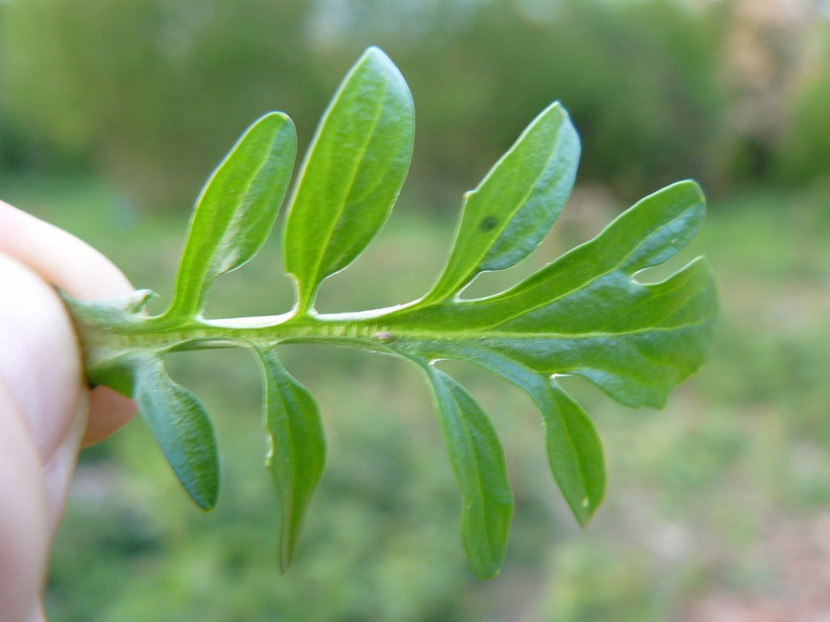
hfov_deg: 51.4
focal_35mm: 36
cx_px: 415
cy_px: 311
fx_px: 863
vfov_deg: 39.7
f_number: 2.8
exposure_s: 1/30
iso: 160
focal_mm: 6
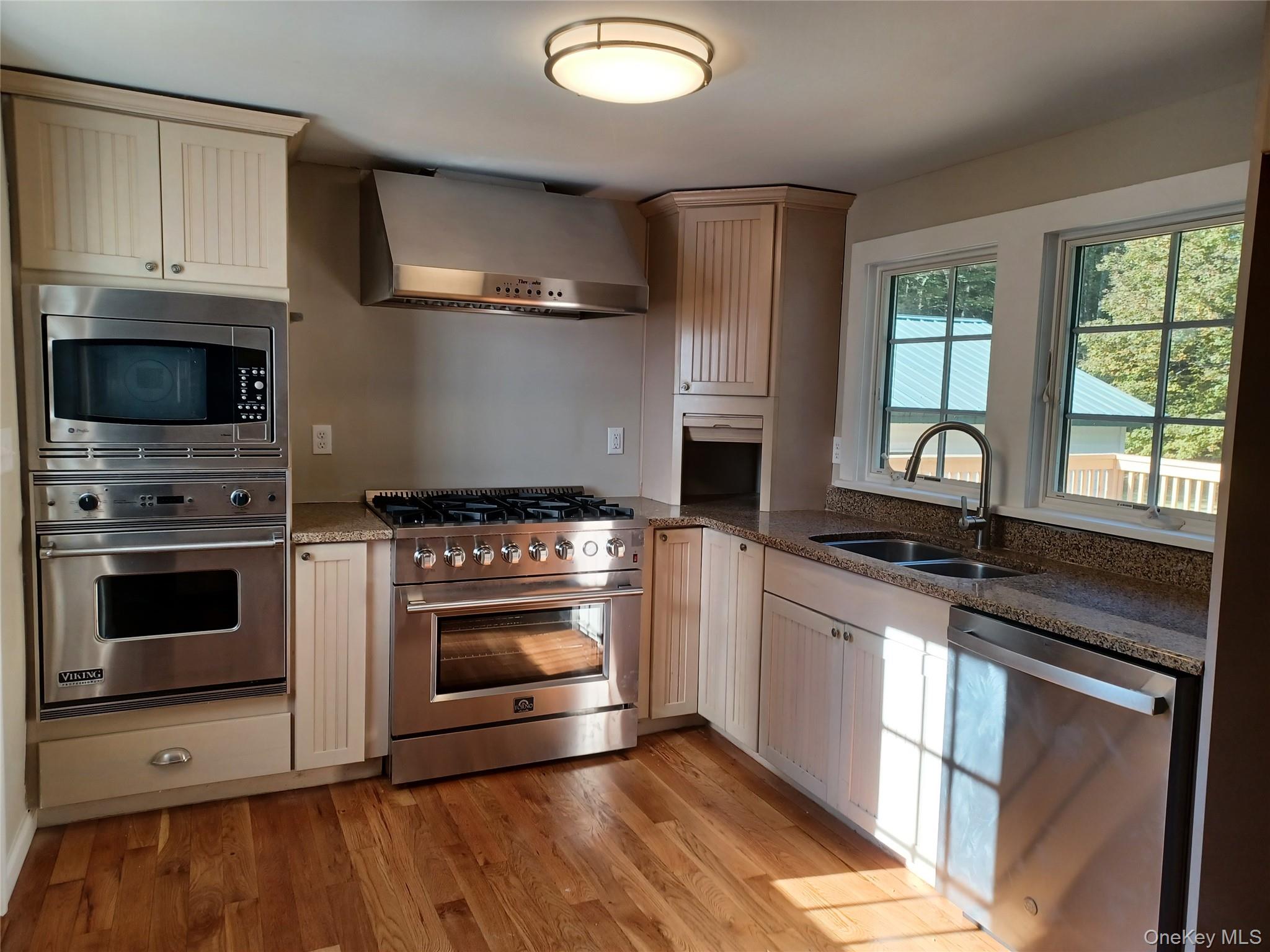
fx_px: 917
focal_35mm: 25
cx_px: 635
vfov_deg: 54.9
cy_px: 476
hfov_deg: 69.4
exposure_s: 1/50
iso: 80
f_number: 1.8
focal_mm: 4.6
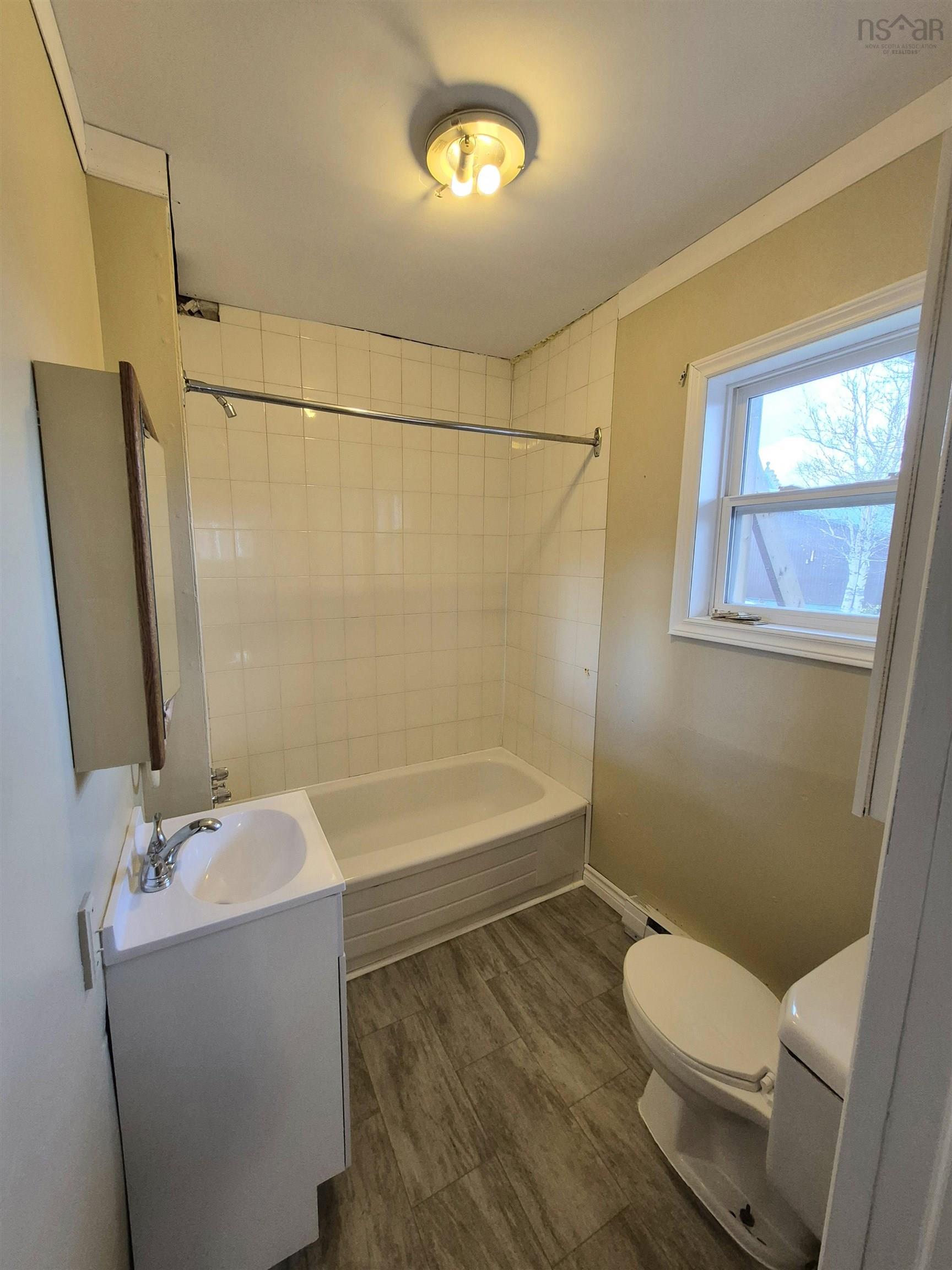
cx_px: 476
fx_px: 477
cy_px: 635
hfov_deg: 89.9
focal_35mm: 13
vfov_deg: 106.2
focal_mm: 1.74
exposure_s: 1/60.2
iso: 200
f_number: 2.2
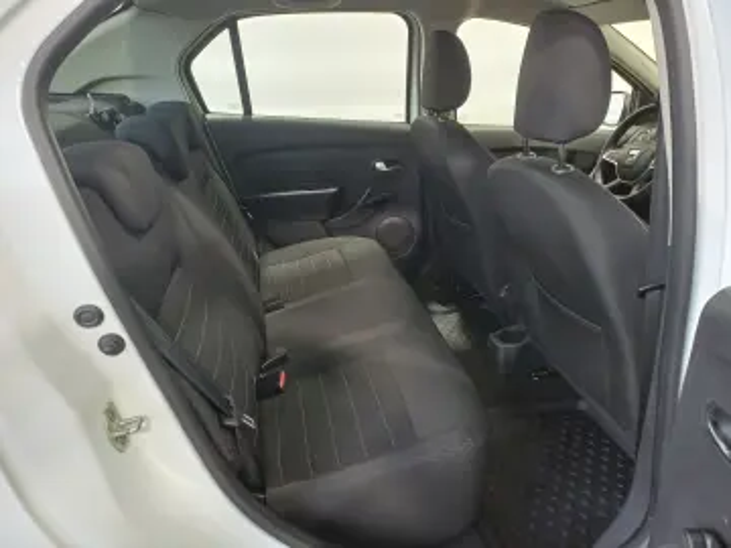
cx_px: 366
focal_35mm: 25
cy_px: 274
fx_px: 528
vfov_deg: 54.9
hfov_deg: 69.4
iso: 320
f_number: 1.8
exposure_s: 1/33.3
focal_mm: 4.65
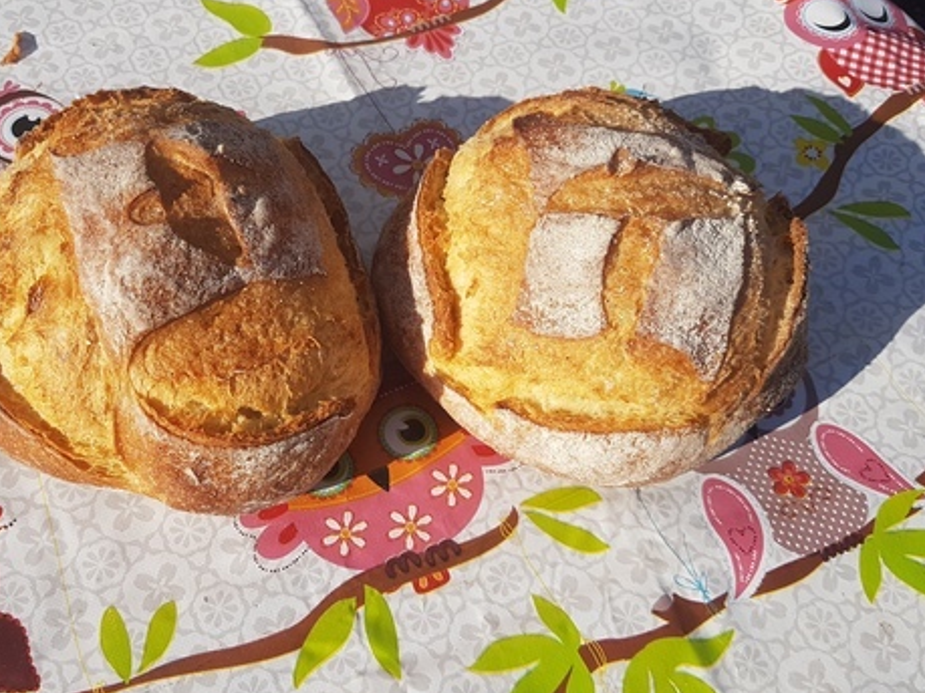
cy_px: 338
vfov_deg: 41.8
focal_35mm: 34
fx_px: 908
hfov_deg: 53.3
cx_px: 337
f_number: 1.7
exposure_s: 1/2560
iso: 40
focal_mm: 4.2
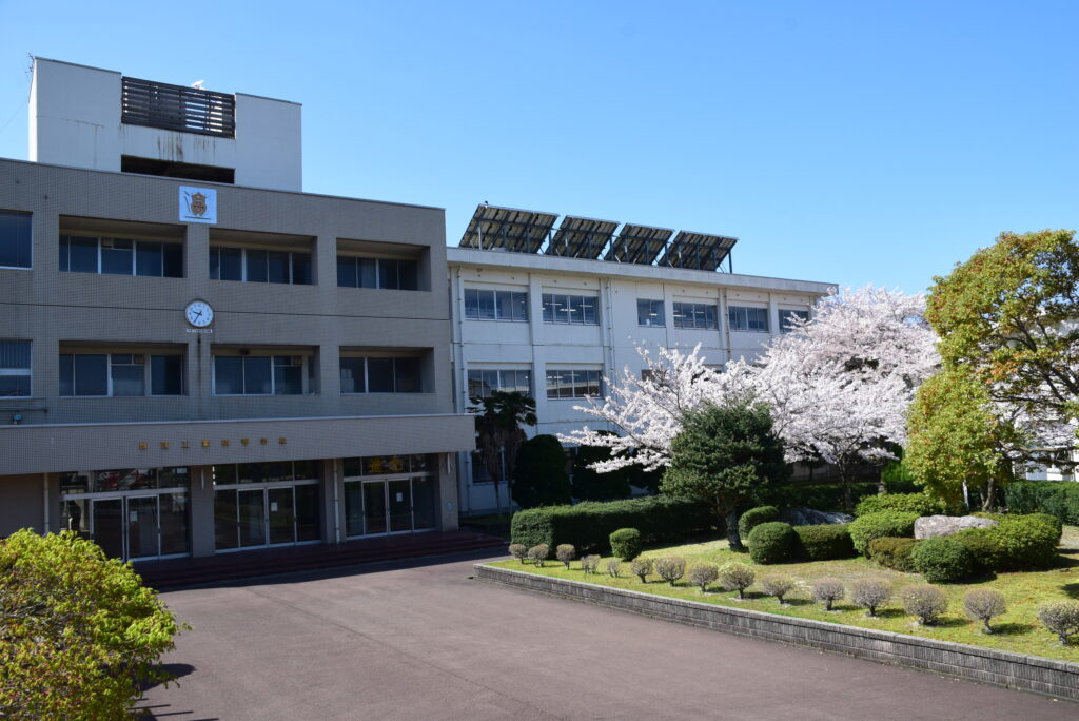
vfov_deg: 43.7
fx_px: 900
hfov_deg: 61.9
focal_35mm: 30
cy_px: 360
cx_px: 540
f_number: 10
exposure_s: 1/320
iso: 400
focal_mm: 20
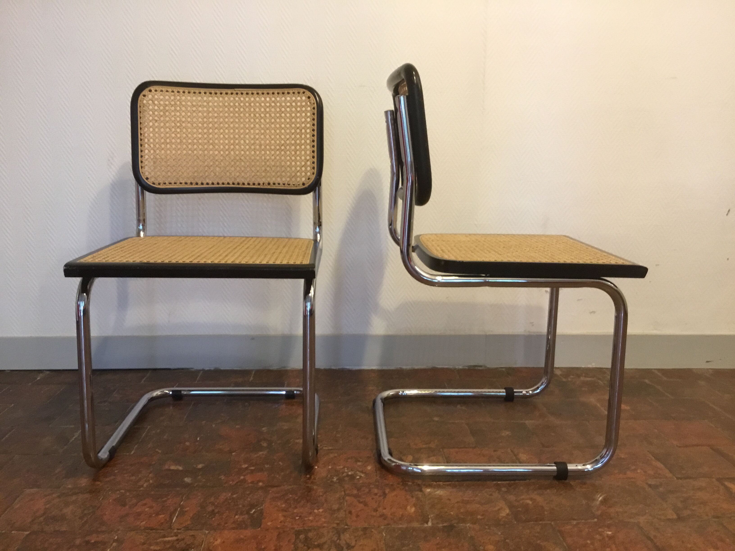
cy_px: 276
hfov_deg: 58.4
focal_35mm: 31
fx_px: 658
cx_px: 368
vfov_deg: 45.4
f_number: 2.4
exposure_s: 1/33
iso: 160
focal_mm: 3.3
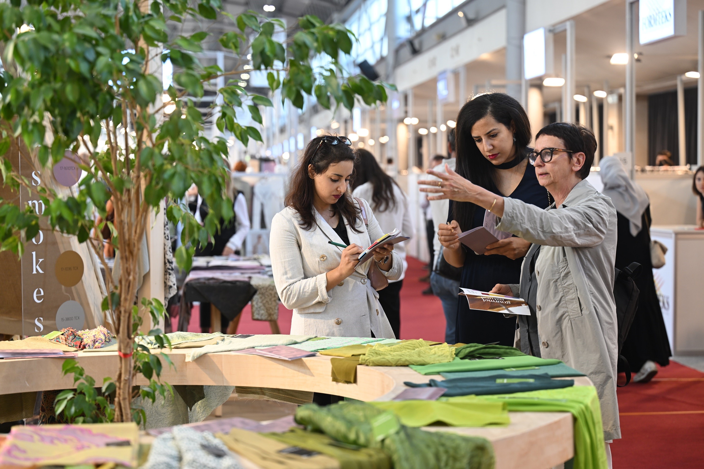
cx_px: 352
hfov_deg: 28.8
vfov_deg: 19.5
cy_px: 234
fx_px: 1369
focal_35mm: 70
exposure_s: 1/100
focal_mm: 70
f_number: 3.2
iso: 500
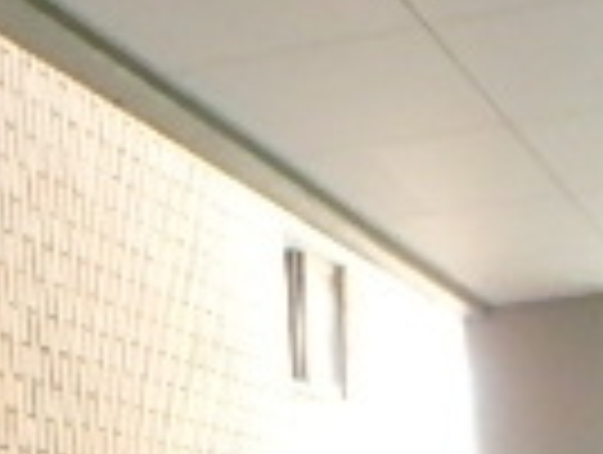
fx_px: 1745
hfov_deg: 19.6
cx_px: 225
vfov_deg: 12.7
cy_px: 944
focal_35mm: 100
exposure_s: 1/8
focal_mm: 3.7
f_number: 3.5
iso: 1000
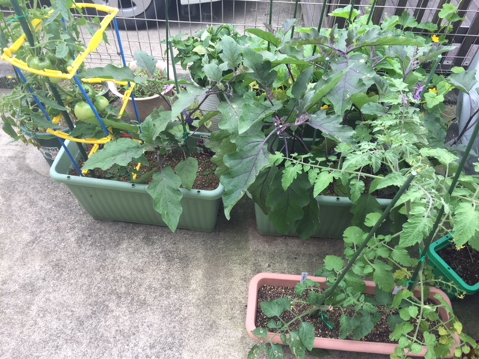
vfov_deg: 48.2
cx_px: 240
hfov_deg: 61.7
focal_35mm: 29
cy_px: 180
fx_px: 401
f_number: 2.2
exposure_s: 1/60
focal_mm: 4.15
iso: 32
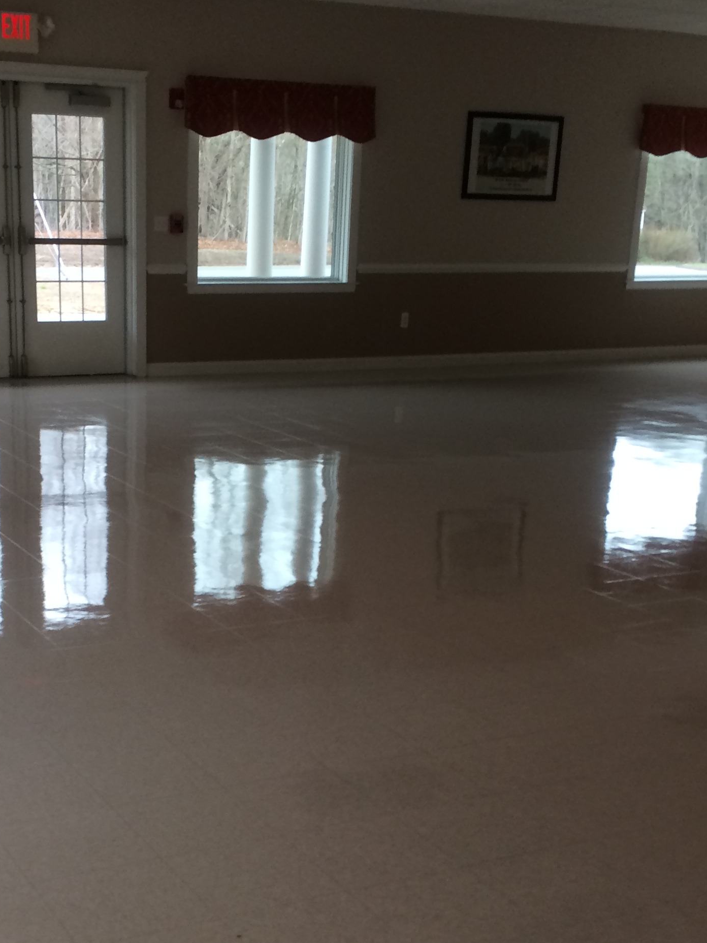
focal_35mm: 51
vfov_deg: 37.0
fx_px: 1389
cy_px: 641
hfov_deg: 28.4
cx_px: 233
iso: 40
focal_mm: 4.15
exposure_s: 1/40
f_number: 2.2
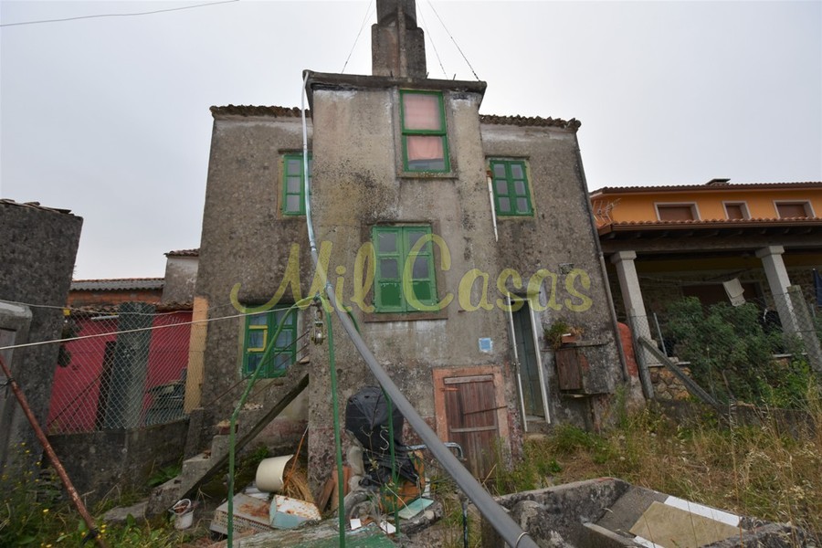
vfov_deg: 77.3
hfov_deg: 100.4
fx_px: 342
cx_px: 411
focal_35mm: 15
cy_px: 274
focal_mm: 10
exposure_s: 1/160
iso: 100
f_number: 6.3
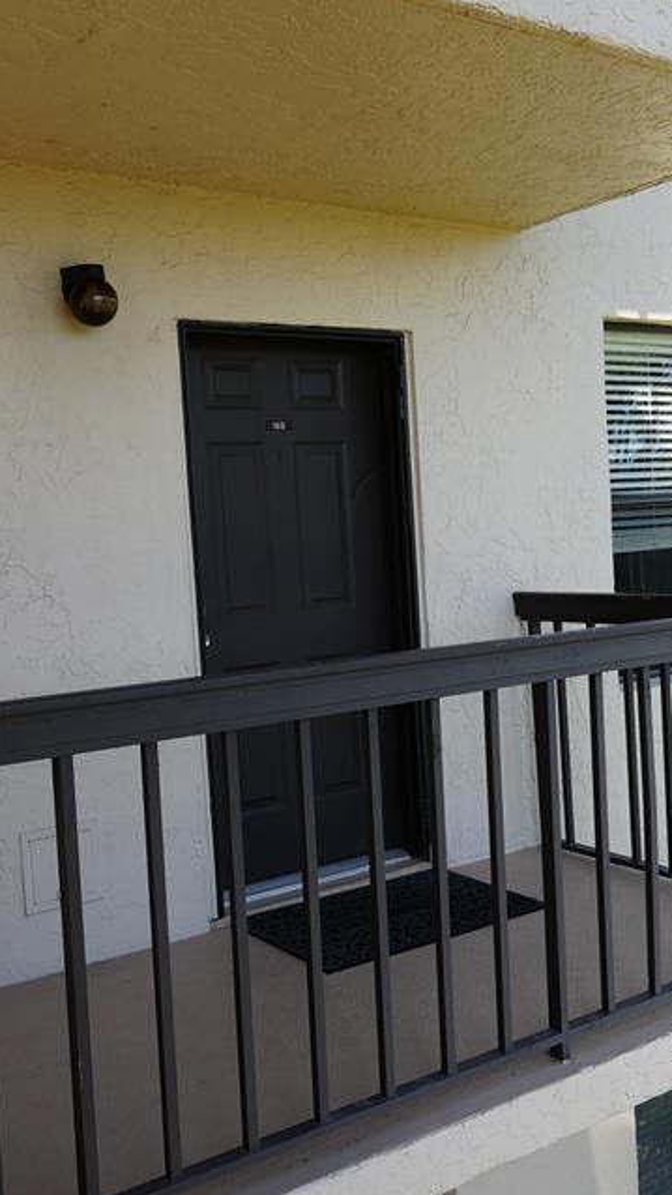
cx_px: 386
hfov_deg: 31.9
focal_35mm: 37
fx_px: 1172
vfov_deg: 54.0
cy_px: 594
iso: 100
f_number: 5
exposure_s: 1/200
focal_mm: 15
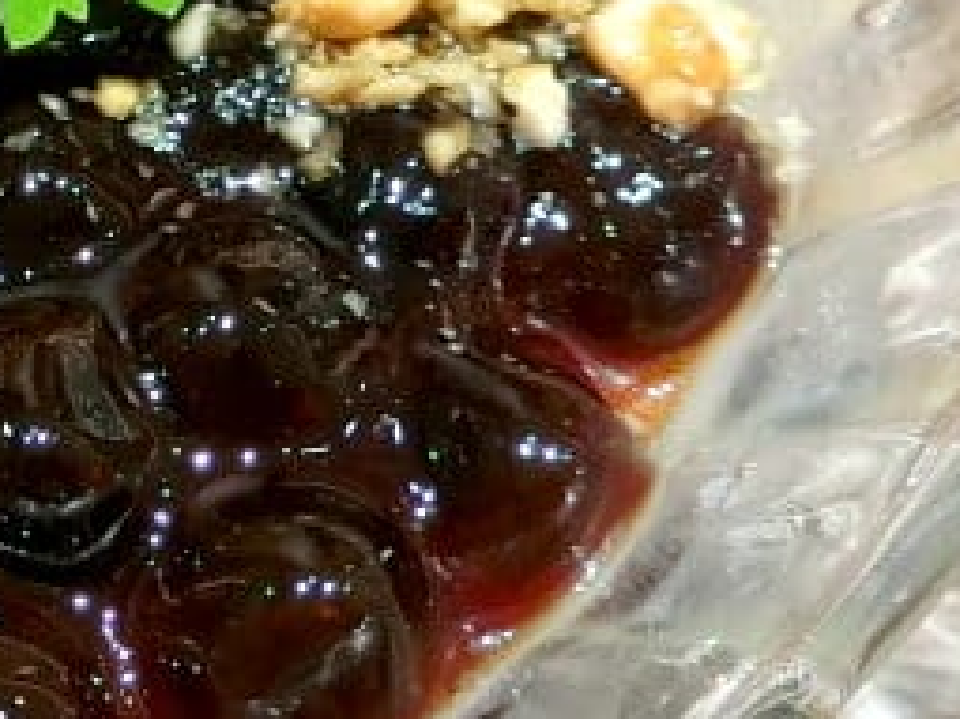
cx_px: -132
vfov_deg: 15.0
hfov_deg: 19.1
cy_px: 233
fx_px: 2717
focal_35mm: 98
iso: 400
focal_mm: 5.4
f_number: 2.8
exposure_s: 1/50
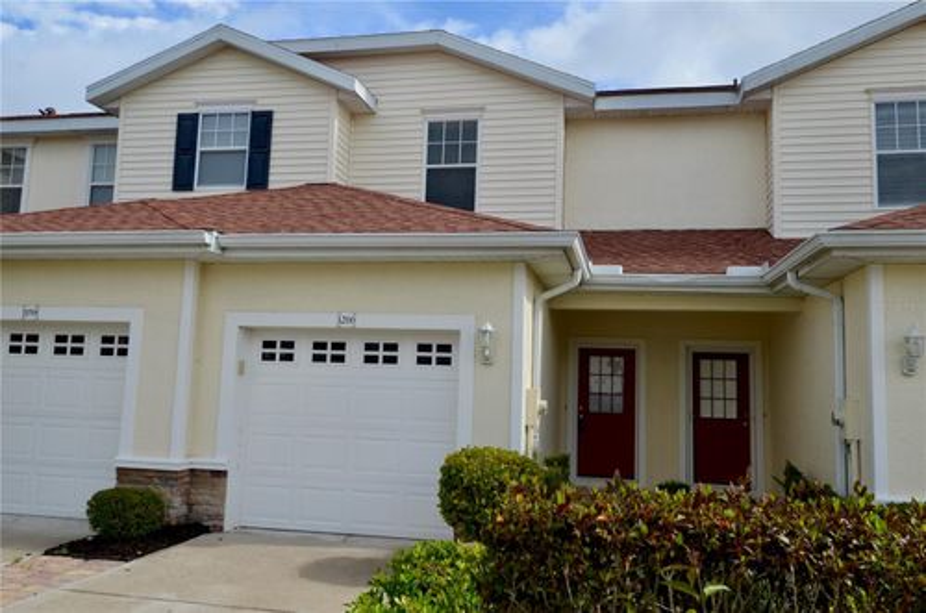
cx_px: 463
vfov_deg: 47.7
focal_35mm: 27
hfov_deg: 67.5
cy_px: 306
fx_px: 693
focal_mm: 18
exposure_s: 1/250
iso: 100
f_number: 8
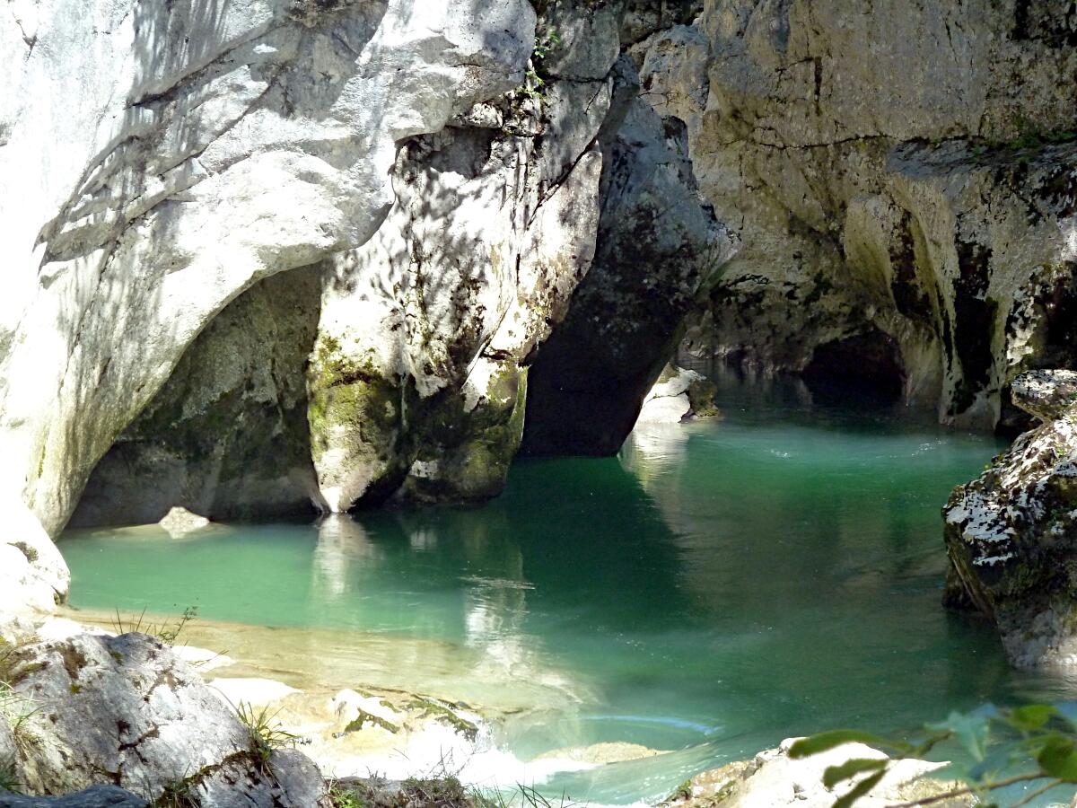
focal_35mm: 147
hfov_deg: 13.4
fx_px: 4574
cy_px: 404
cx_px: 538
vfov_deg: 10.1
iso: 250
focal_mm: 24.1
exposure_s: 1/160
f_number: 4.5
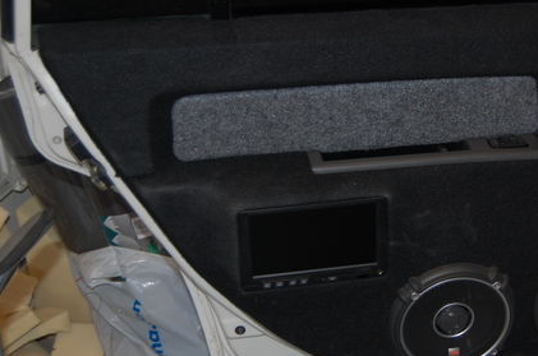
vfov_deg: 19.2
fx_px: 1055
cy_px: 200
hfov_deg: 28.3
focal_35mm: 71
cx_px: 390
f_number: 4.5
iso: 400
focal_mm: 31
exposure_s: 1/60
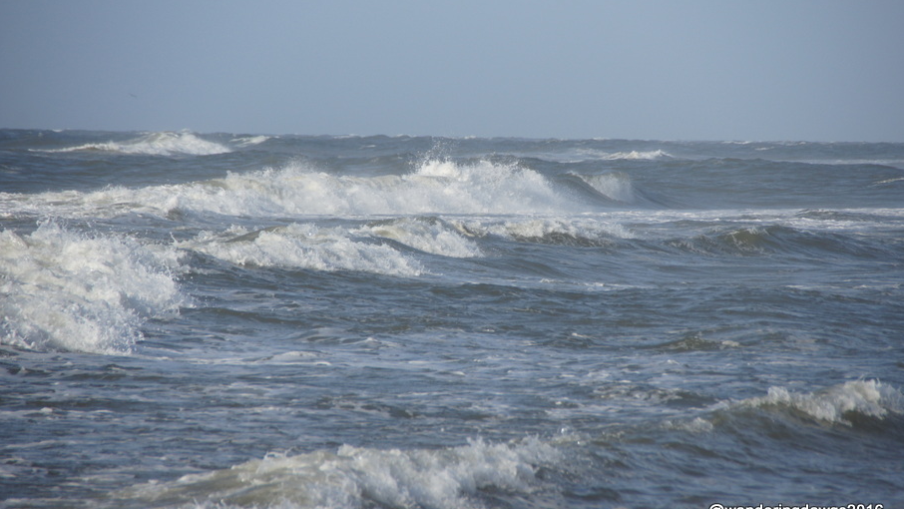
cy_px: 236
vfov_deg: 4.3
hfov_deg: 7.6
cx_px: 452
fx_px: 6809
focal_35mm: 284
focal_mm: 180
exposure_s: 1/1250
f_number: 6.3
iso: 200
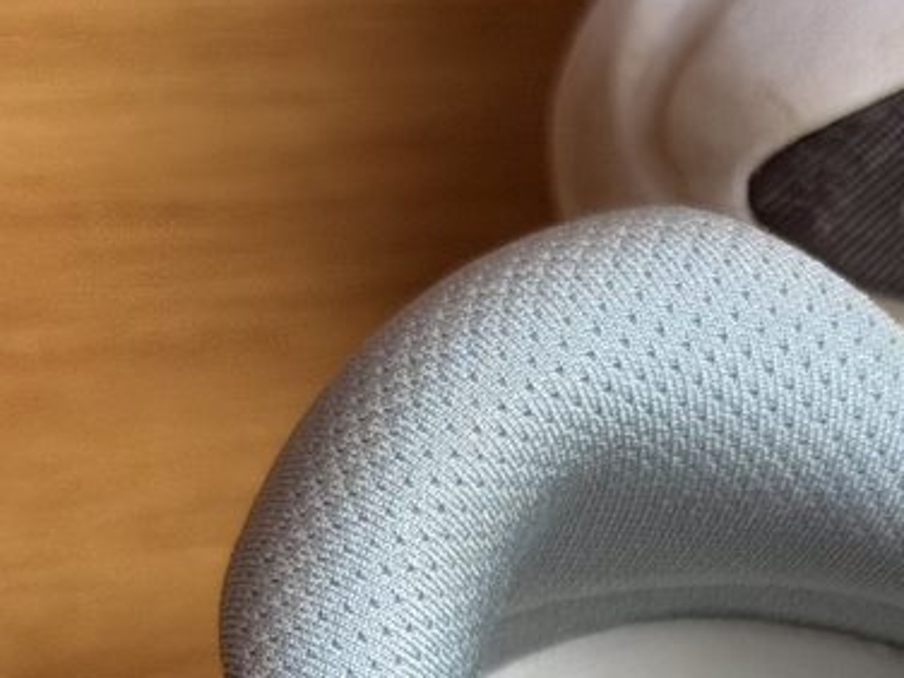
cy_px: 1072
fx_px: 3996
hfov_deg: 12.6
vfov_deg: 9.4
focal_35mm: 153
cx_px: 1116
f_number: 1.78
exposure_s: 1/100
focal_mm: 6.76
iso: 80
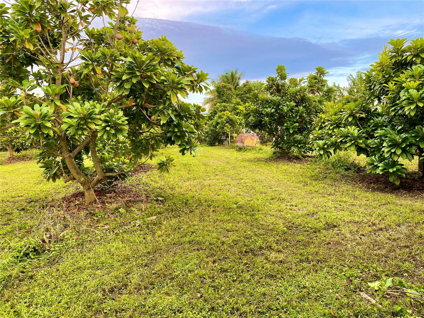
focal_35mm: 26
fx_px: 318
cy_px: 159
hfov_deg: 67.3
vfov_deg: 53.1
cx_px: 212
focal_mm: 4.25
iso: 32
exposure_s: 1/122
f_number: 1.8
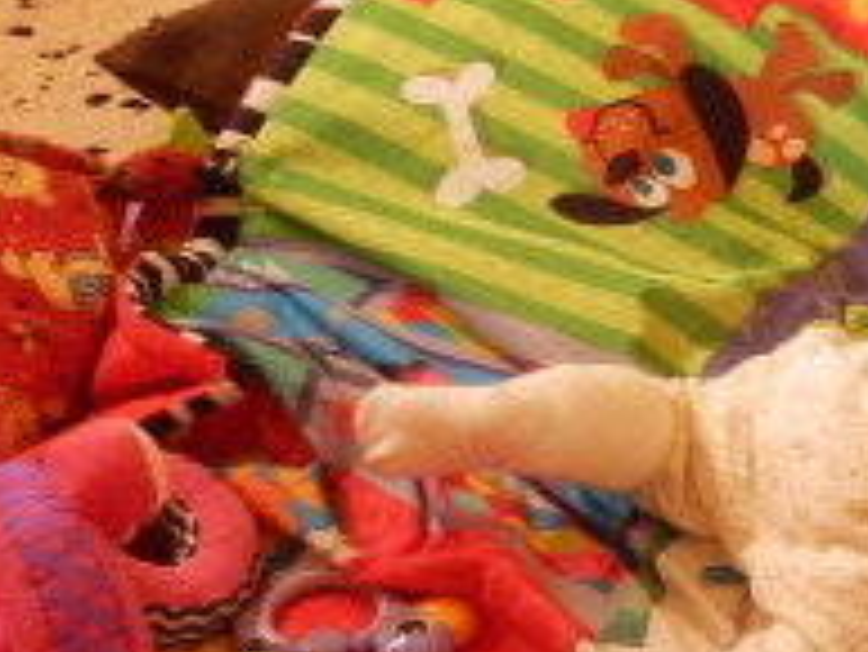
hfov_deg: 14.4
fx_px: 3412
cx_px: 742
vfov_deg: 10.9
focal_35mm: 136
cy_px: 481
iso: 400
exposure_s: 1/60
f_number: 4.2
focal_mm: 7.3
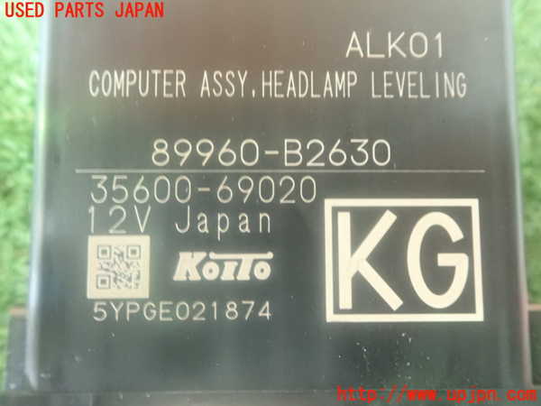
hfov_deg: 60.0
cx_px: 270
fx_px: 469
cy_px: 203
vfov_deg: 46.8
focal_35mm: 30
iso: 1600
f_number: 2.3
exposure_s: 1/10
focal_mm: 5.5
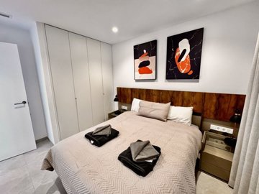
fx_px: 105
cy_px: 97
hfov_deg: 102.1
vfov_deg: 85.7
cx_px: 130
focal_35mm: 14
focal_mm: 2.22
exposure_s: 1/50
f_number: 2.2
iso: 320
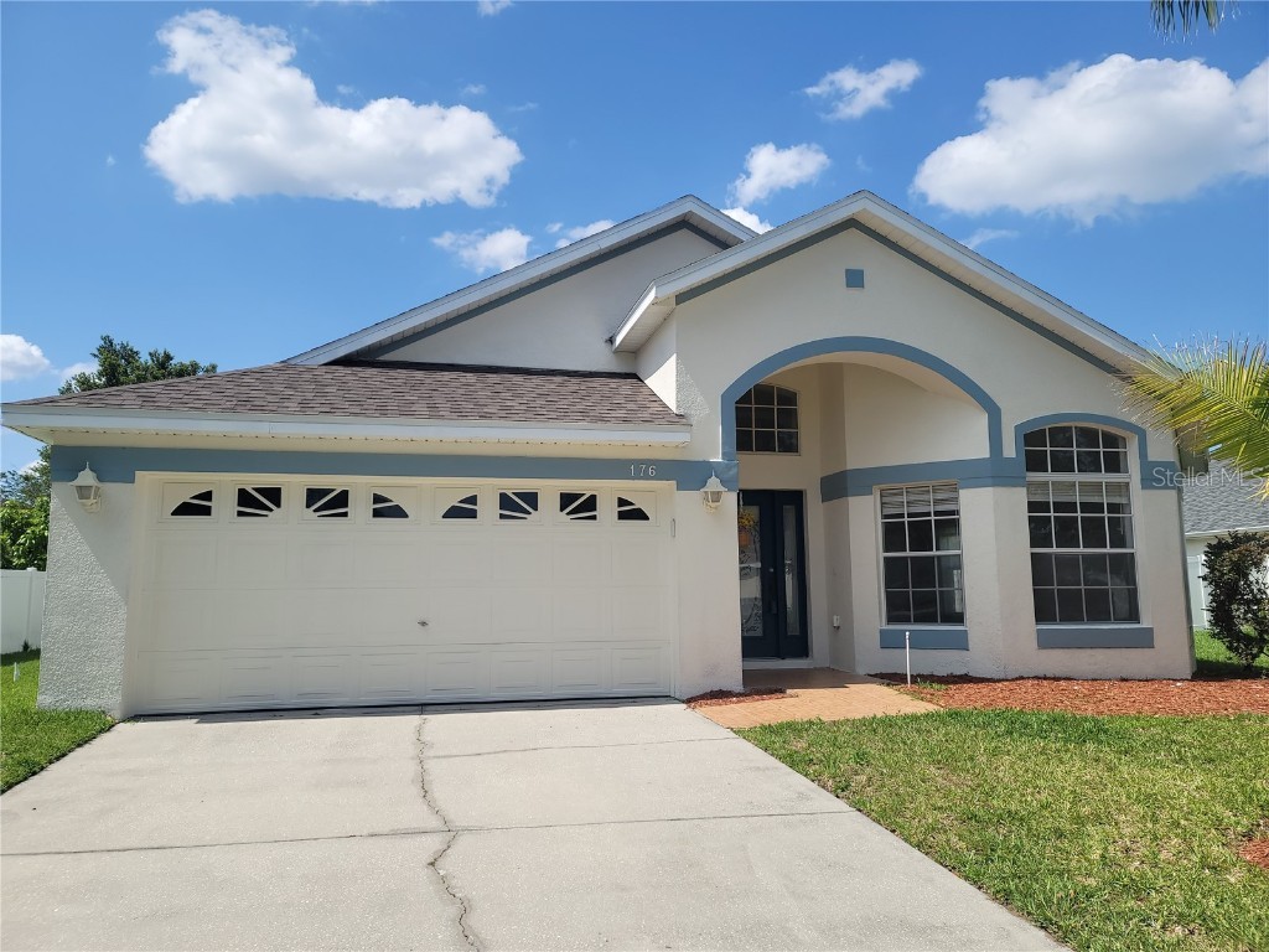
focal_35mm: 25
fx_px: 916
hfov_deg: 69.4
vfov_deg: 54.9
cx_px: 634
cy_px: 476
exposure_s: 1/1199
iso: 20
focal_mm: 7
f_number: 1.8
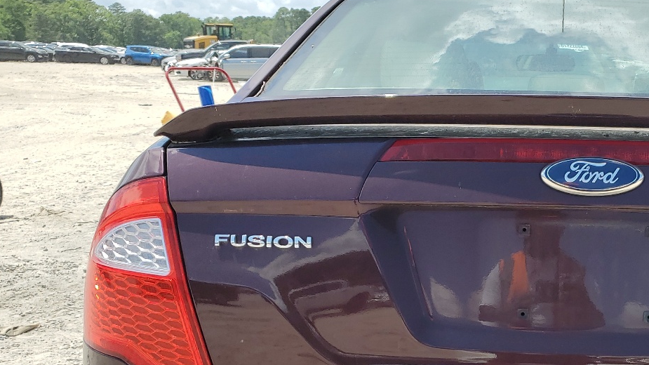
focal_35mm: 49
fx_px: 843
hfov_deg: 39.7
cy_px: 321
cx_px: 554
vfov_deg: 23.8
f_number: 1.5
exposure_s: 1/2500
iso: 50
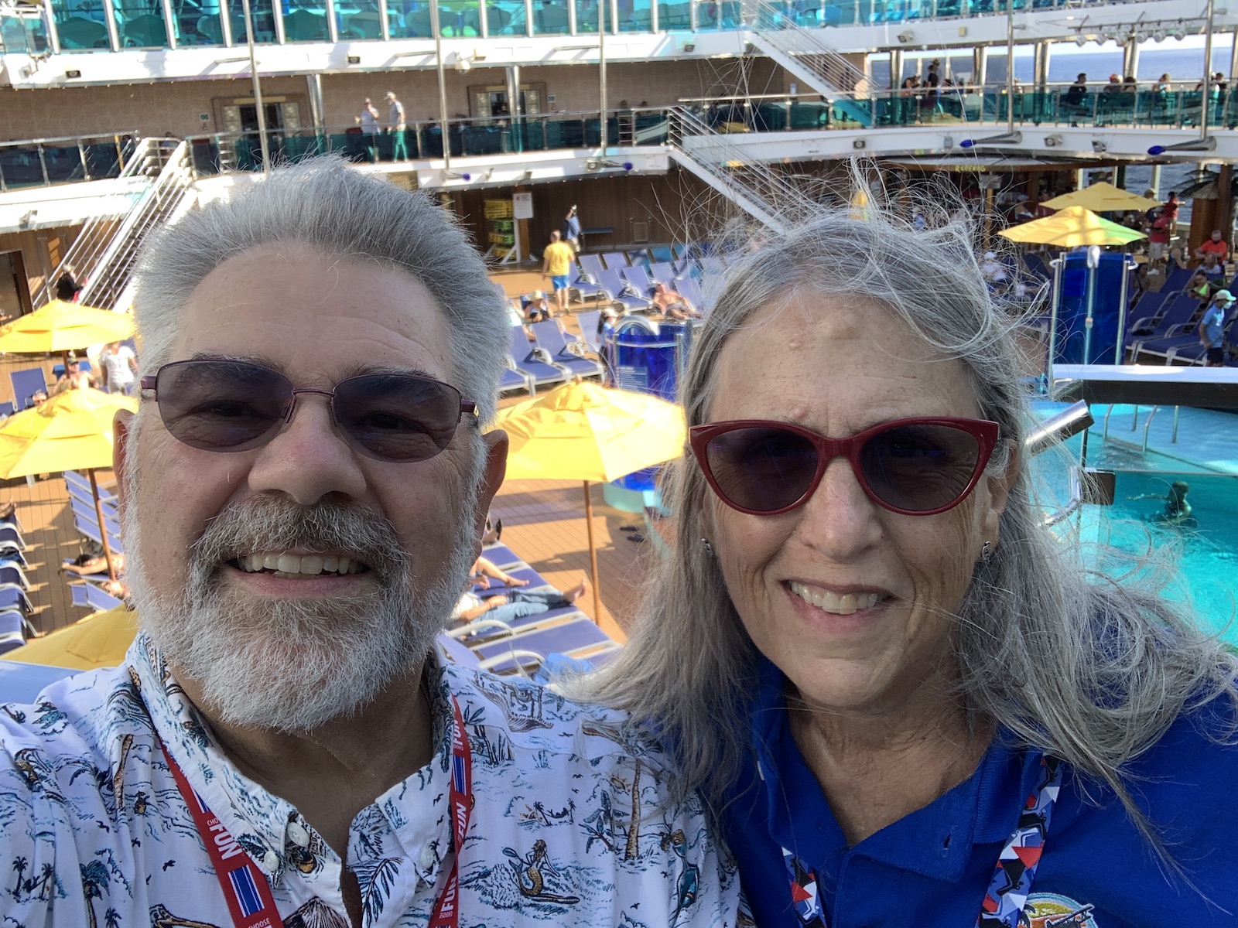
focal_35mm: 32
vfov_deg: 44.2
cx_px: 619
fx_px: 1144
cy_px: 464
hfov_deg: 56.8
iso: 16
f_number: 2.2
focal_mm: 2.87
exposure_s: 1/512
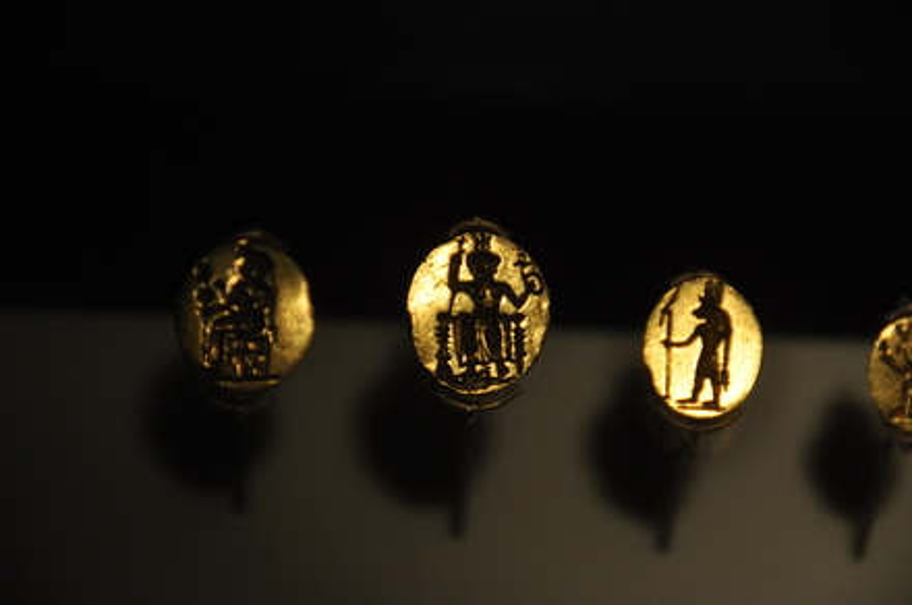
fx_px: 7589
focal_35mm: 300
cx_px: 456
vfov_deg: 4.6
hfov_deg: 6.9
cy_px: 302
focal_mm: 200
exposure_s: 1/800
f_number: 5.6
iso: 1000
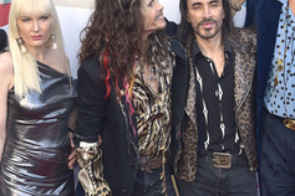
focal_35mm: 76
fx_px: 623
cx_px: 127
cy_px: 68
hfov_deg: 26.6
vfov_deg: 17.9
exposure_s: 1/250
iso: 400
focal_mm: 40
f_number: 6.3
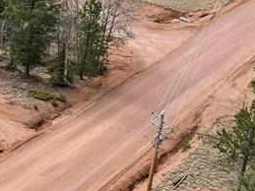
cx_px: -166
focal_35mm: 95
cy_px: -18
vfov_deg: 15.2
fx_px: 699
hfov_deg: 17.7
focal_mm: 12.29
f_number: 2.8
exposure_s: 1/3200
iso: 220
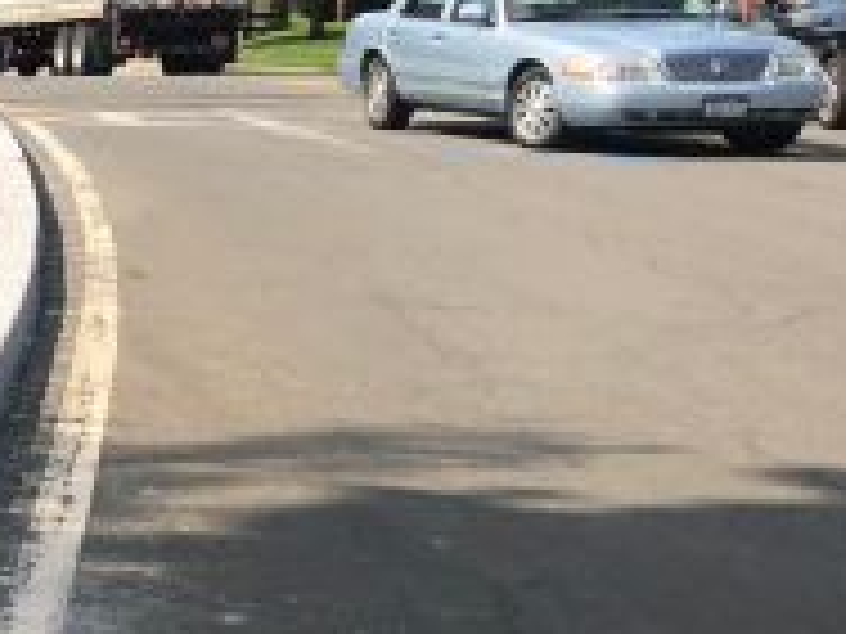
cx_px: -927
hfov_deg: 13.7
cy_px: 364
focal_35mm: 119
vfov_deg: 12.4
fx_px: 2908
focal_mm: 4
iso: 20
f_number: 1.8
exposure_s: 1/1499
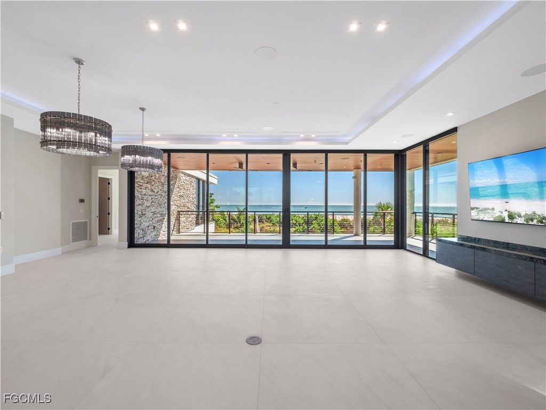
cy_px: 205
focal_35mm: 14
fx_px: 221
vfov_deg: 85.7
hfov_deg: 102.1
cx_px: 273
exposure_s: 1/30
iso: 200
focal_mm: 7
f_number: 7.1
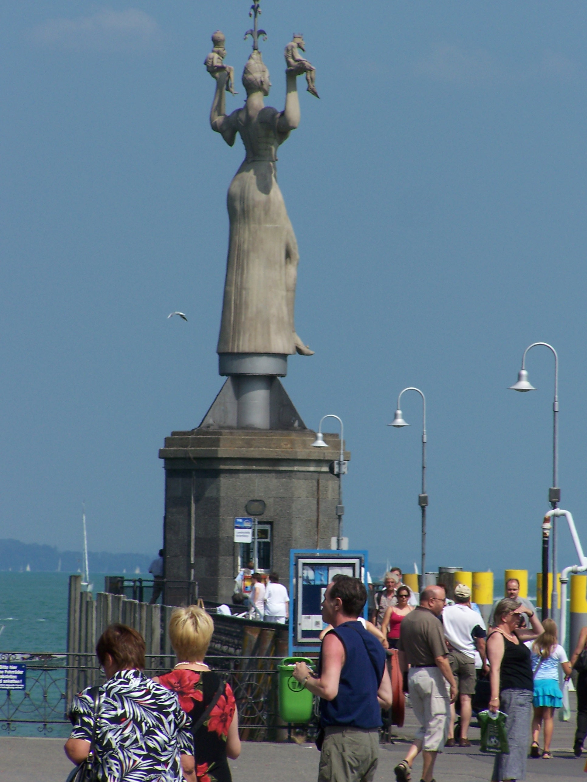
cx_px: 294
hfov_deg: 4.7
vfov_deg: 6.3
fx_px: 7167
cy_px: 391
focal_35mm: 317
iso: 80
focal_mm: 52.6
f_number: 7.1
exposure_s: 1/500
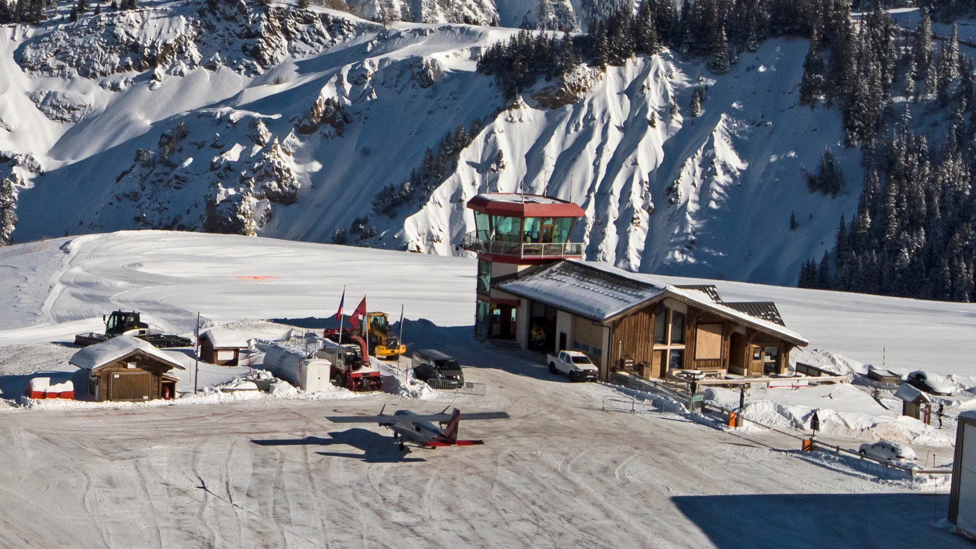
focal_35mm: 126
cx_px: -60
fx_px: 3261
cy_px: 150
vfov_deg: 9.6
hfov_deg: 16.6
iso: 200
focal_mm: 35
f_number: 5.6
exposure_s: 1/1600
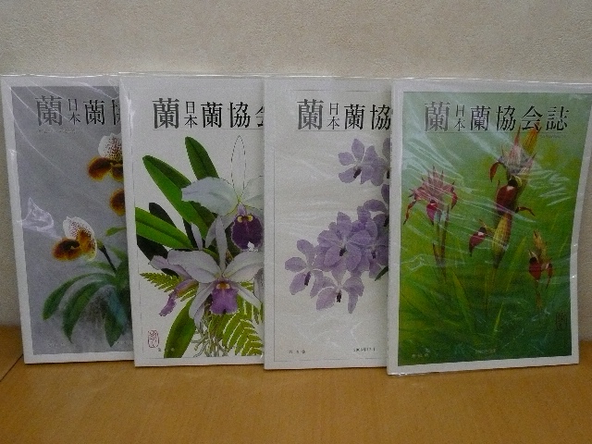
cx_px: 296
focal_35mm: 33
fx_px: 564
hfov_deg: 55.4
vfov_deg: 42.9
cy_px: 222
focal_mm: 4.6
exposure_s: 1/80
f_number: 3.3
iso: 400
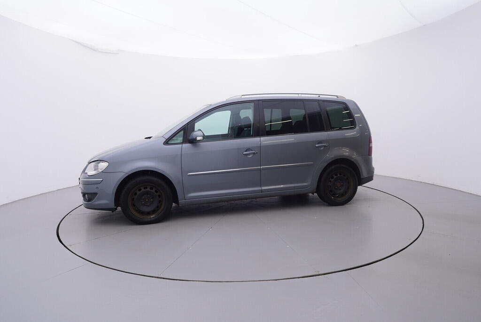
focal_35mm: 22
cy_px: 161
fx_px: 301
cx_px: 240
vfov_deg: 56.2
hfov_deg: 77.3
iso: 200
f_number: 5
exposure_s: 1/80
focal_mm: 15
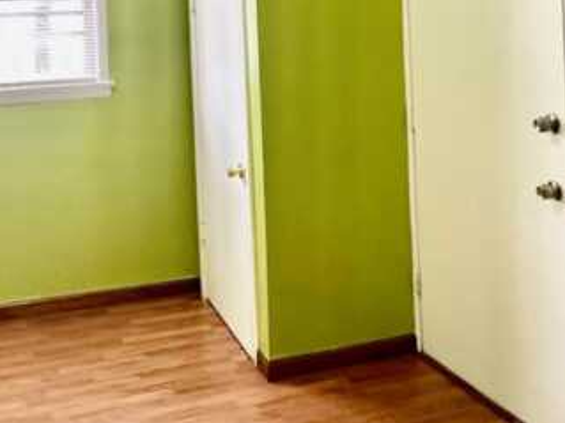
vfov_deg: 30.5
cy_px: 27
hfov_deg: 41.9
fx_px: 734
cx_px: 225
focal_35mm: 45
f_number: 2.2
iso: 320
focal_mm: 2.22
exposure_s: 1/60
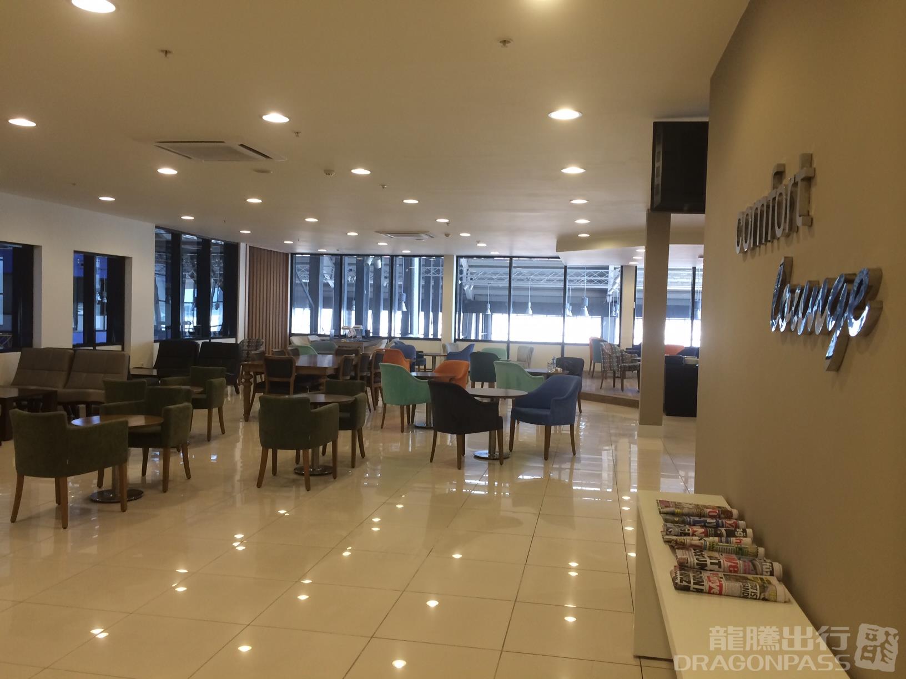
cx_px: 453
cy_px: 340
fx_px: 785
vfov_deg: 46.8
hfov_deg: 60.0
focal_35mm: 30
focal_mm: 4.12
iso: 40
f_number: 2.2
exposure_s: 1/30
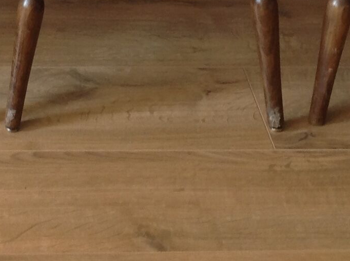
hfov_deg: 14.6
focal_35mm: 133
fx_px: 1342
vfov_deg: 10.5
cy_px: -192
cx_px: -3
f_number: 2.4
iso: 64
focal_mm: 4.28
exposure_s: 1/15
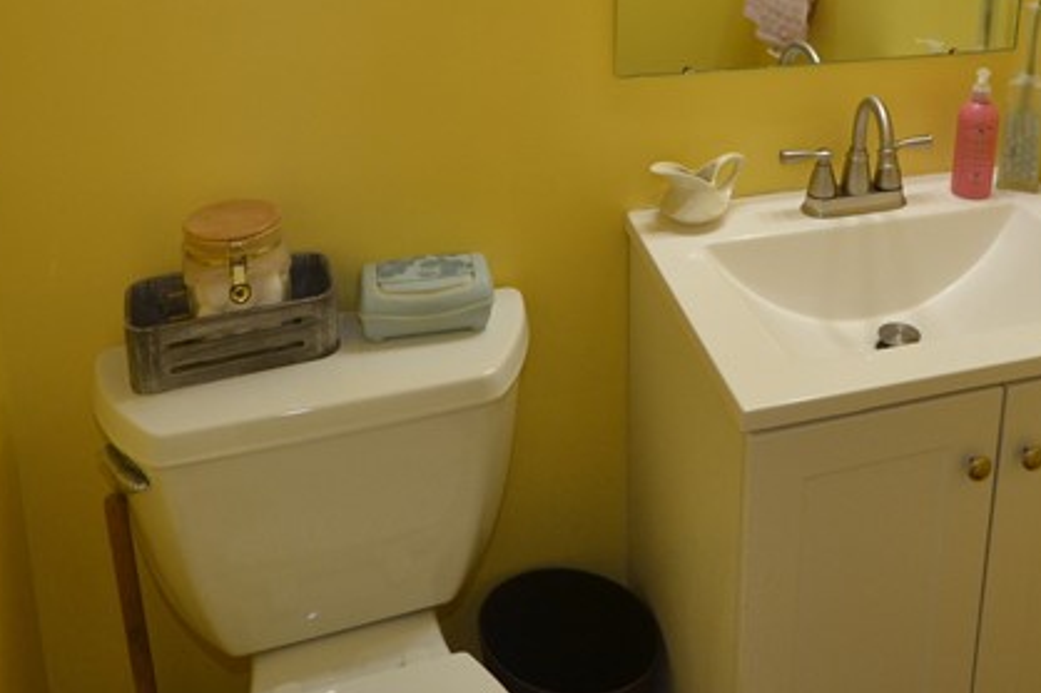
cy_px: 0
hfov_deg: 48.0
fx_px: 1127
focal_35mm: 39
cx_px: 757
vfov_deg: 31.6
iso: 400
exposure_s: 1/100
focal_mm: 10
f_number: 5
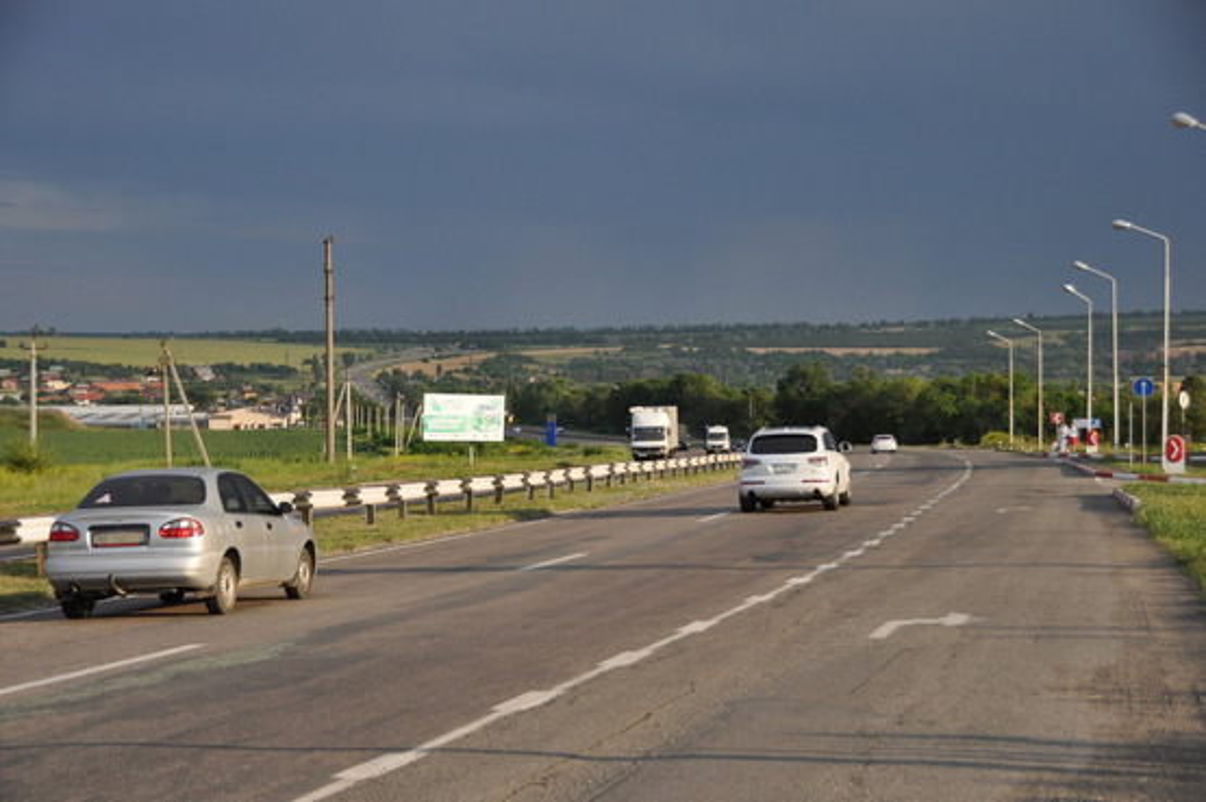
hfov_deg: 27.0
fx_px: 2510
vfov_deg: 18.1
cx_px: 603
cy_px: 401
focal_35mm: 75
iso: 400
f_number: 4.8
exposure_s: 1/1000
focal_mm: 50
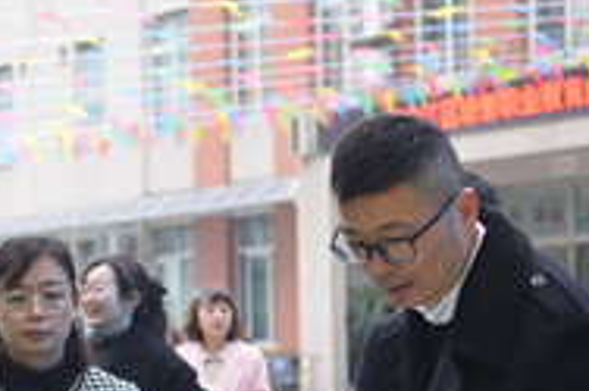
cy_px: 338
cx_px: -125
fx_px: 2190
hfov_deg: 14.8
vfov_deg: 10.2
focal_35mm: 134
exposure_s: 1/200
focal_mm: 42
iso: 400
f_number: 2.8
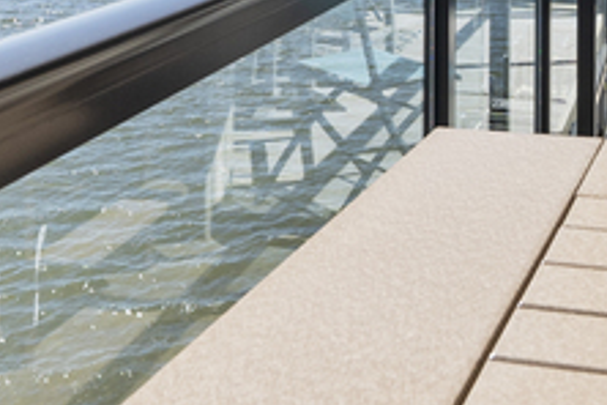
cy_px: -185
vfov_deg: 19.9
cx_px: 495
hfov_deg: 32.4
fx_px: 1012
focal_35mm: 60
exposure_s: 1/800
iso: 320
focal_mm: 13
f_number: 8
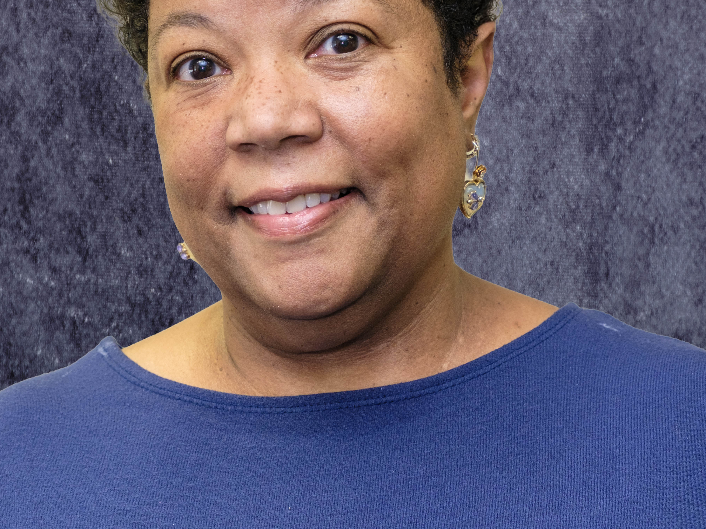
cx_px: 326
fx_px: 2794
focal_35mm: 137
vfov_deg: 10.8
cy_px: 161
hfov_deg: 14.4
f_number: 2.8
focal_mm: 55
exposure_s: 1/60
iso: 400
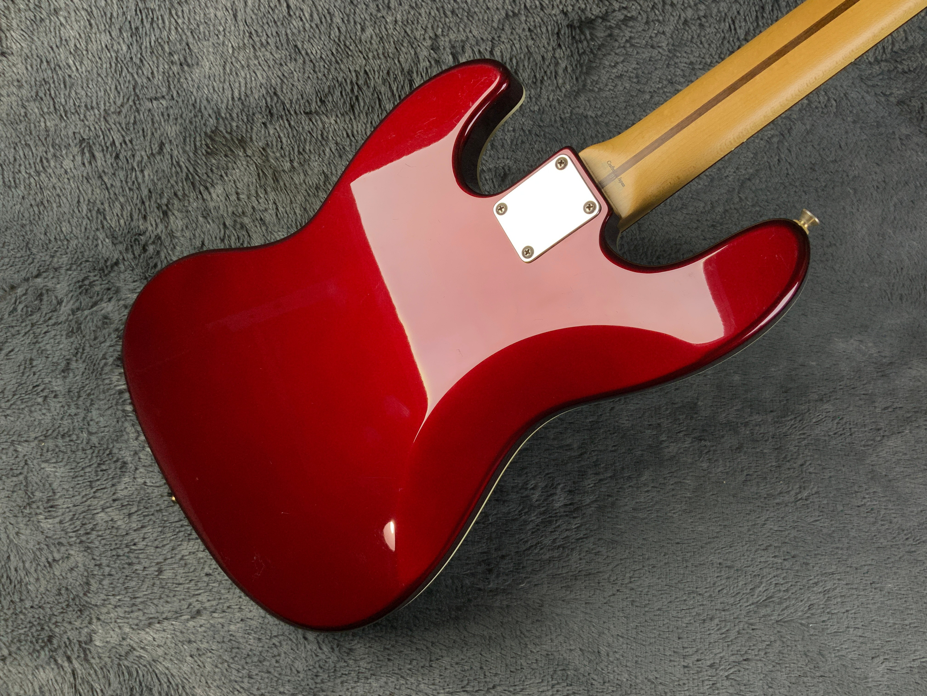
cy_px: 348
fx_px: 777
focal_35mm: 29
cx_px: 464
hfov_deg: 61.7
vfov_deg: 48.2
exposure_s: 1/122
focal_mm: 3
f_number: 1.8
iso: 50
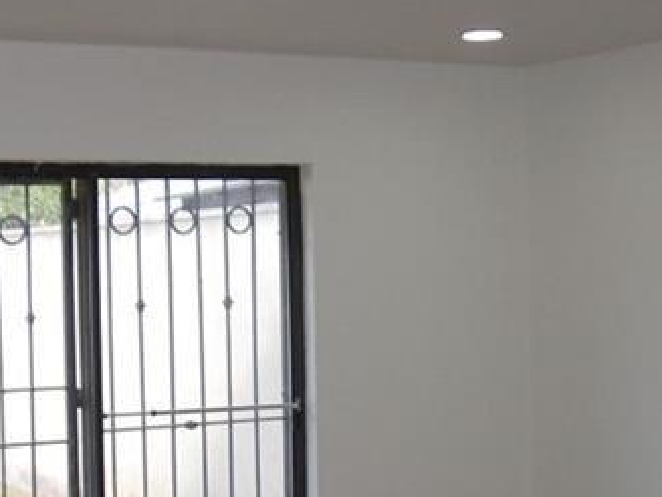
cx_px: 206
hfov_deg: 24.0
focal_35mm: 81
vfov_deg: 18.2
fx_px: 1549
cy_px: 311
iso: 400
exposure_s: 1/400
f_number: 3.5
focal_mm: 18
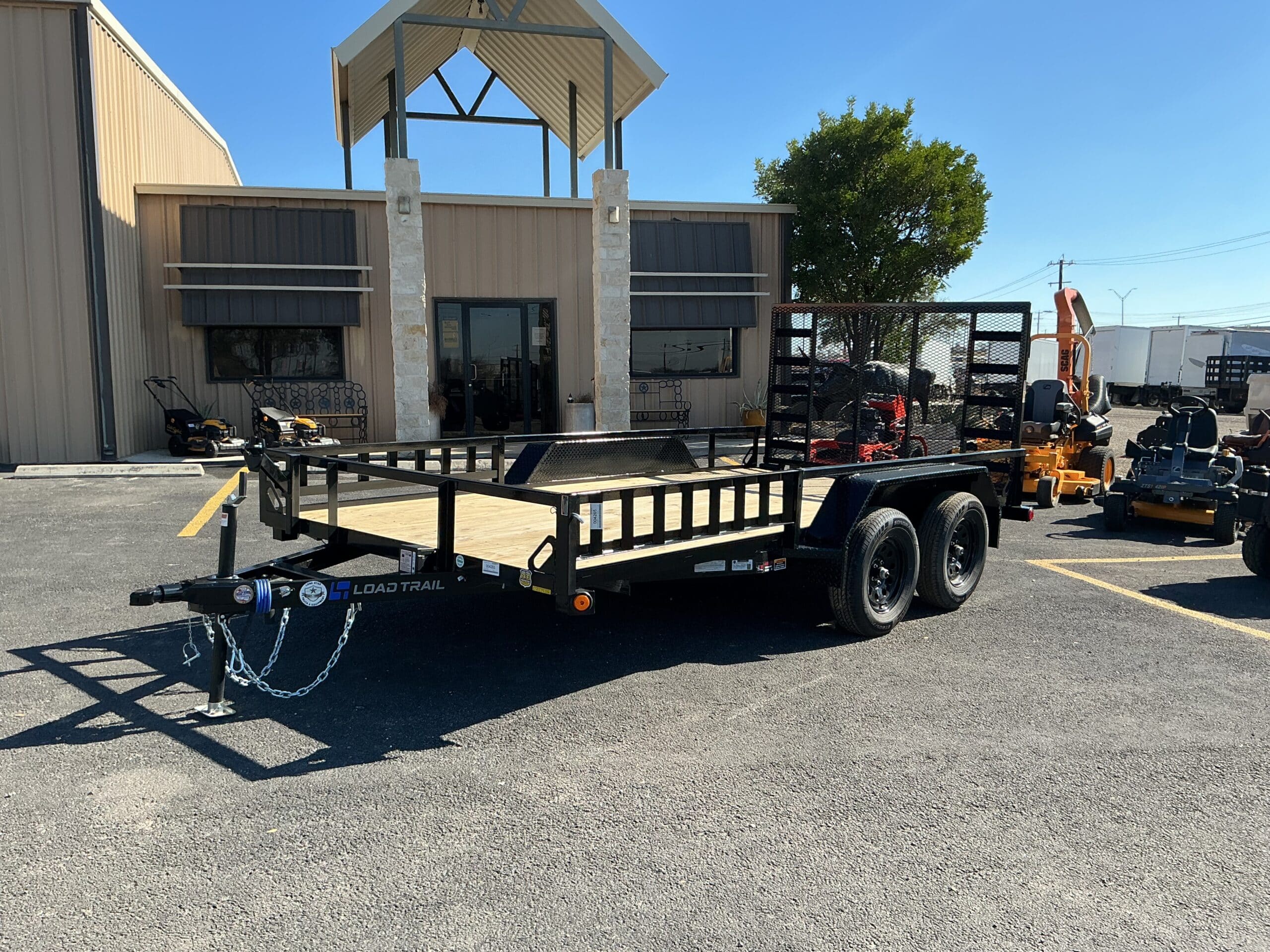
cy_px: 476
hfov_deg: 61.7
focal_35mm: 29
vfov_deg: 48.2
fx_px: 1064
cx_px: 635
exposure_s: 1/1195
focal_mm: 3
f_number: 1.8
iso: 25
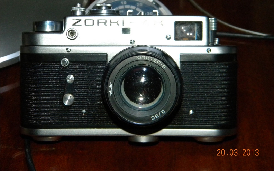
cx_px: 138
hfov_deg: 27.1
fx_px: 568
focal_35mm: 76
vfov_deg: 17.1
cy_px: 70
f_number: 4.3
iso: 400
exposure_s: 1/30
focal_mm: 12.9
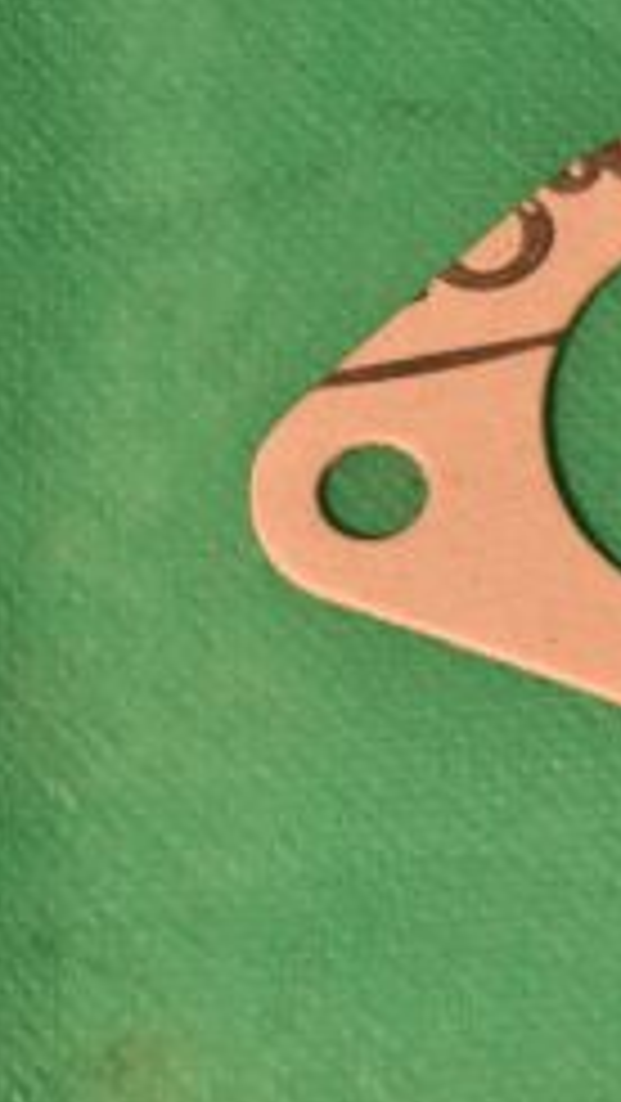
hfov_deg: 5.7
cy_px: 310
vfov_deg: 10.2
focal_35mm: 211
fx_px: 6179
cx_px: 828
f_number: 20
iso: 2500
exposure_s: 1/100
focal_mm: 55
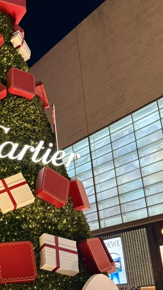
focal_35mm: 50
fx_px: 384
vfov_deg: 41.1
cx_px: -5
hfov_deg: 22.9
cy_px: 174
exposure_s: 1/59
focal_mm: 6.76
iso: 320
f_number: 1.78
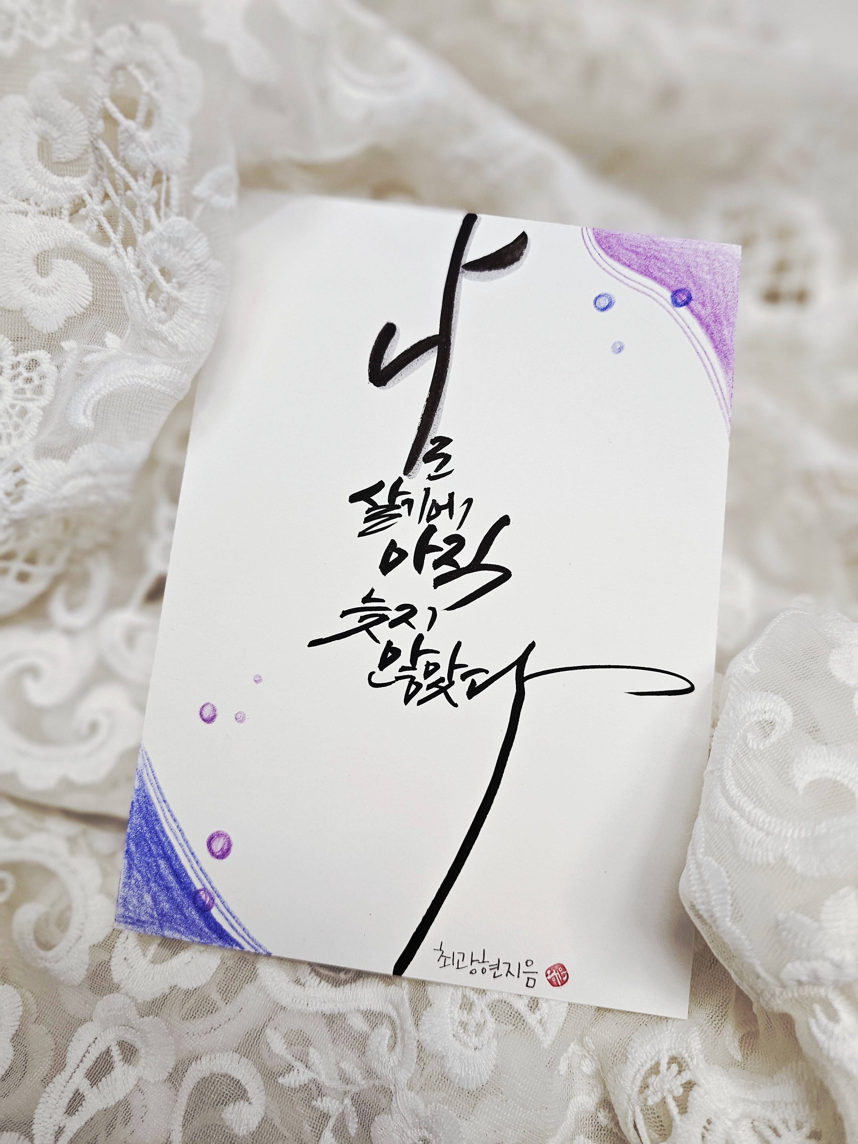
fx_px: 760
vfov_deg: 73.9
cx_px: 429
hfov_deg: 58.9
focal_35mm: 23
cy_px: 572
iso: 100
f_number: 1.7
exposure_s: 1/120
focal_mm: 6.3
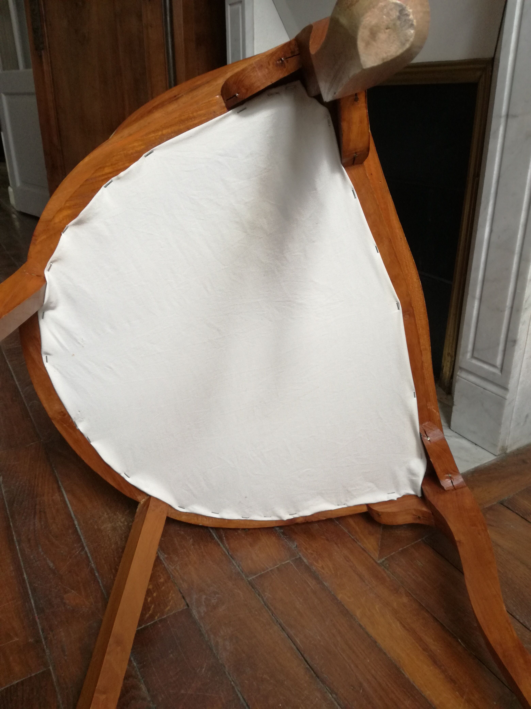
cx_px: 266
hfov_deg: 51.4
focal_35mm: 27
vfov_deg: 65.3
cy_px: 354
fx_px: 552
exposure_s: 1/33.3
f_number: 2
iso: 200
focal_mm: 3.79
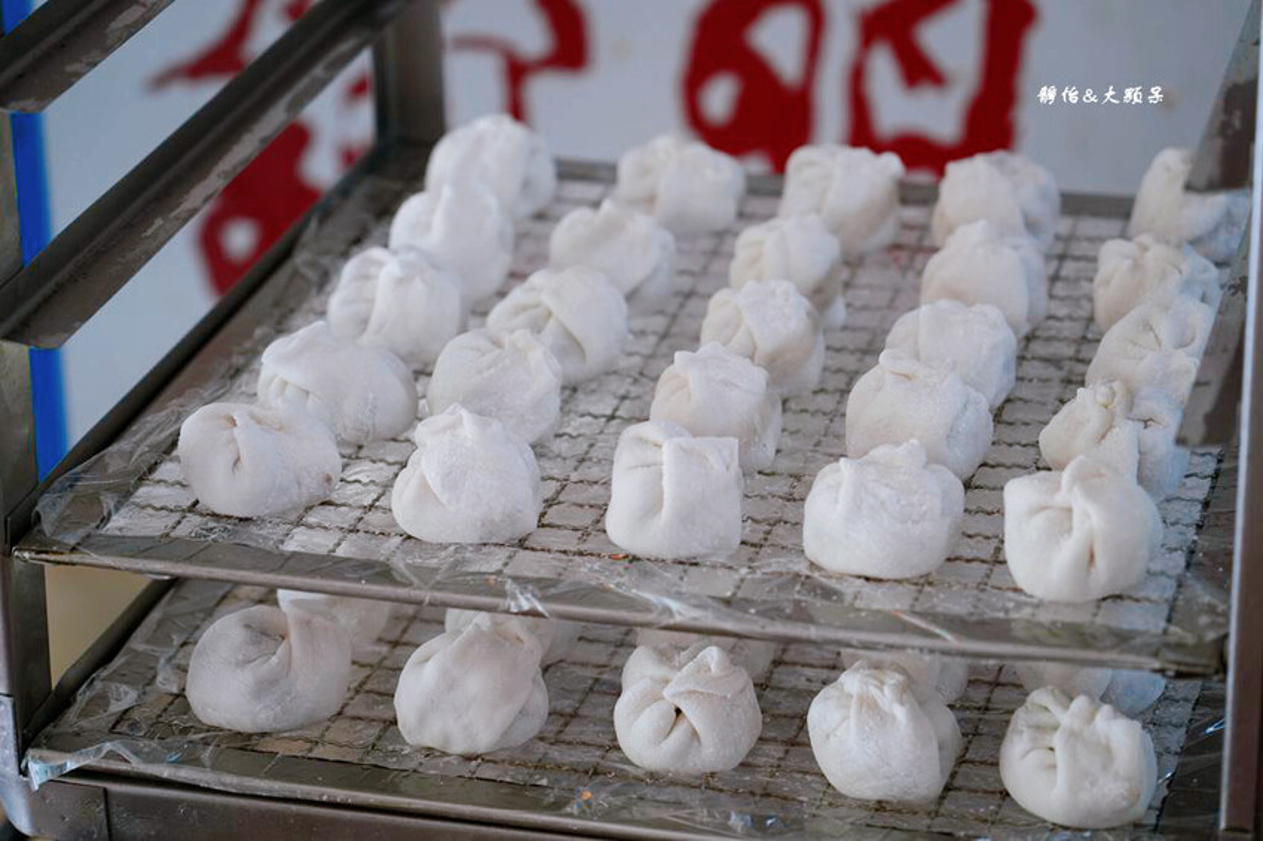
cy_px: 420
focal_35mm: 105
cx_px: 632
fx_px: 3682
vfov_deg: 13.0
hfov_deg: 19.5
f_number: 4
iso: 640
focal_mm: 105
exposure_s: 1/125
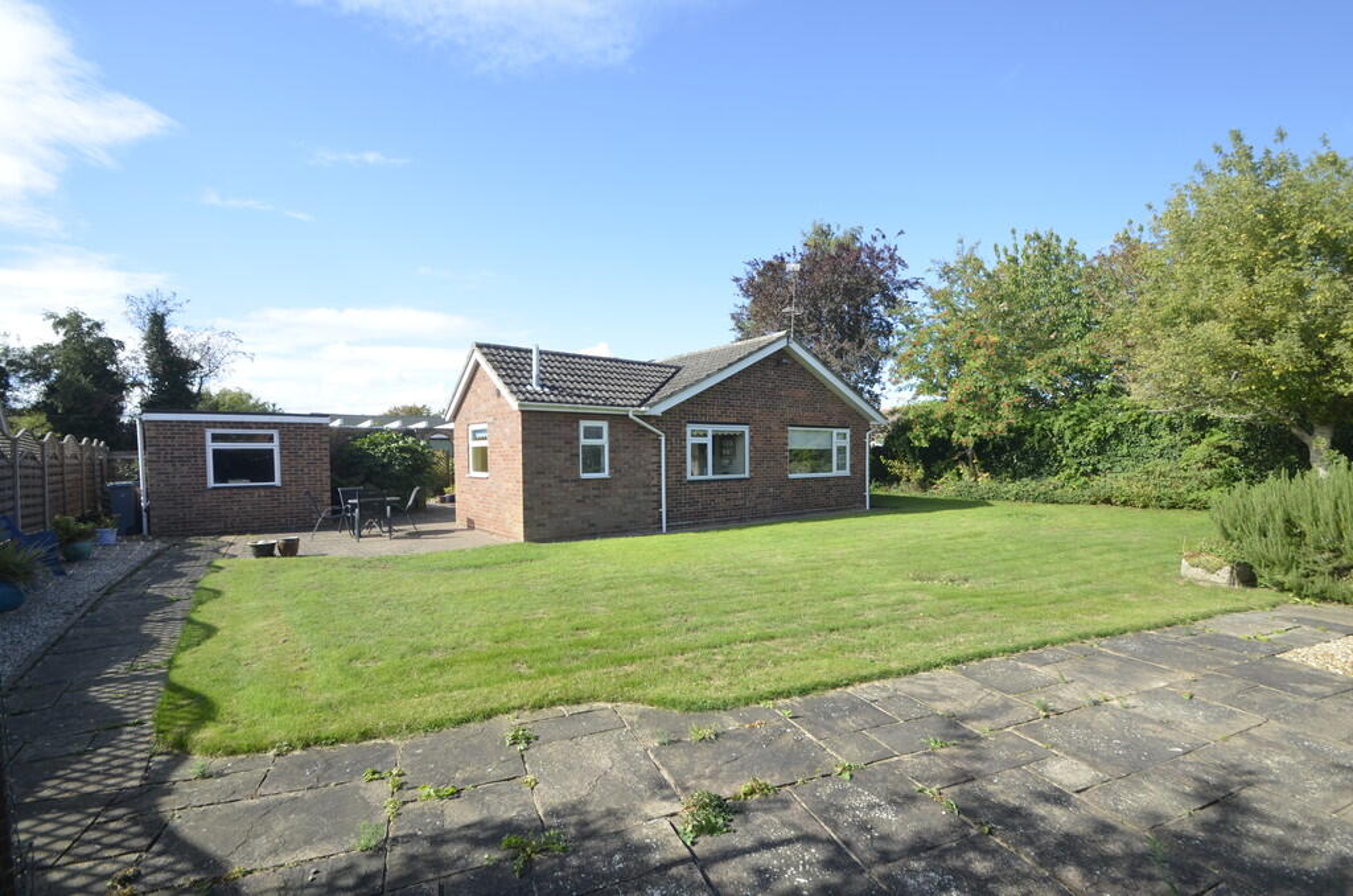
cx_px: 676
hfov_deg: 100.5
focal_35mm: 15
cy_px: 448
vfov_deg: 77.1
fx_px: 563
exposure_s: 1/250
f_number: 8
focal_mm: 10
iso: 180
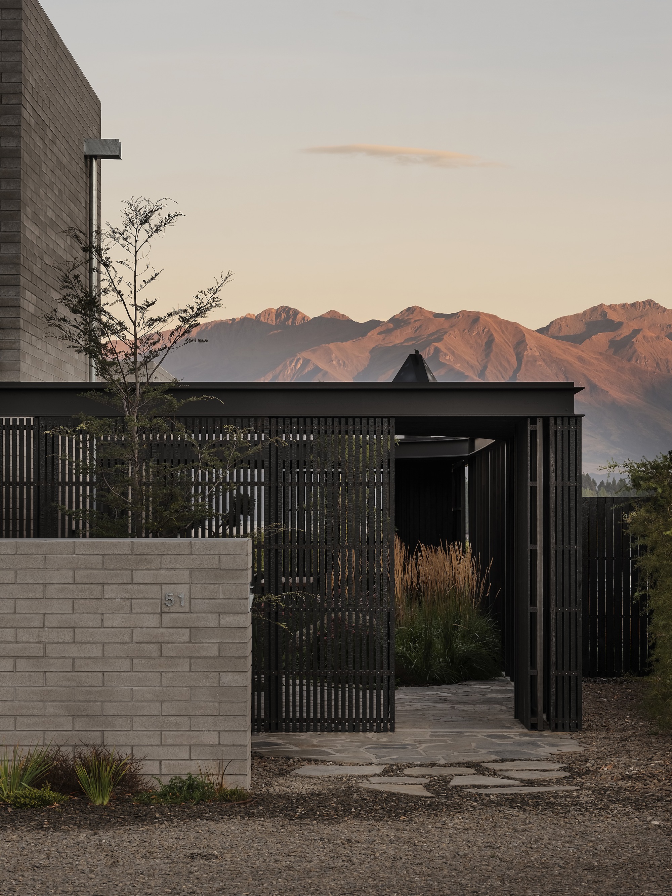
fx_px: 2459
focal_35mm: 95
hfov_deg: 15.6
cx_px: 336
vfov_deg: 20.7
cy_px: 448
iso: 400
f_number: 16
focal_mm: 119.5
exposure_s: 1/10
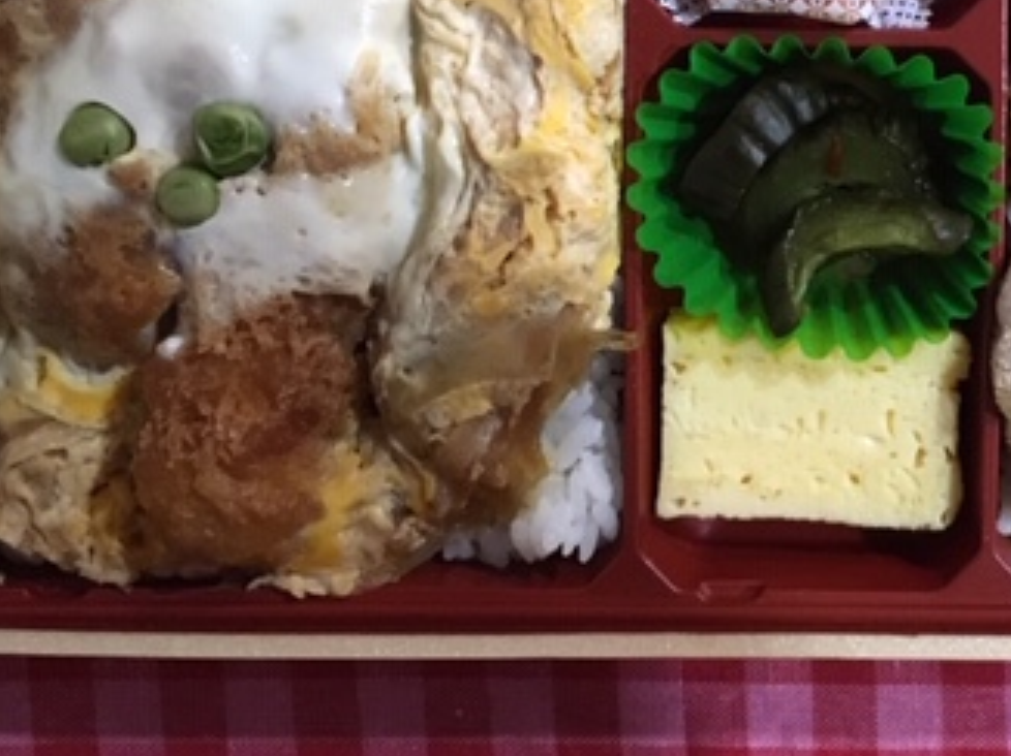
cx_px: 828
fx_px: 1664
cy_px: 161
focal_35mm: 57
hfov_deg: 32.7
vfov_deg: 25.2
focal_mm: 4.15
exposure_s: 1/15
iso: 320
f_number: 2.2
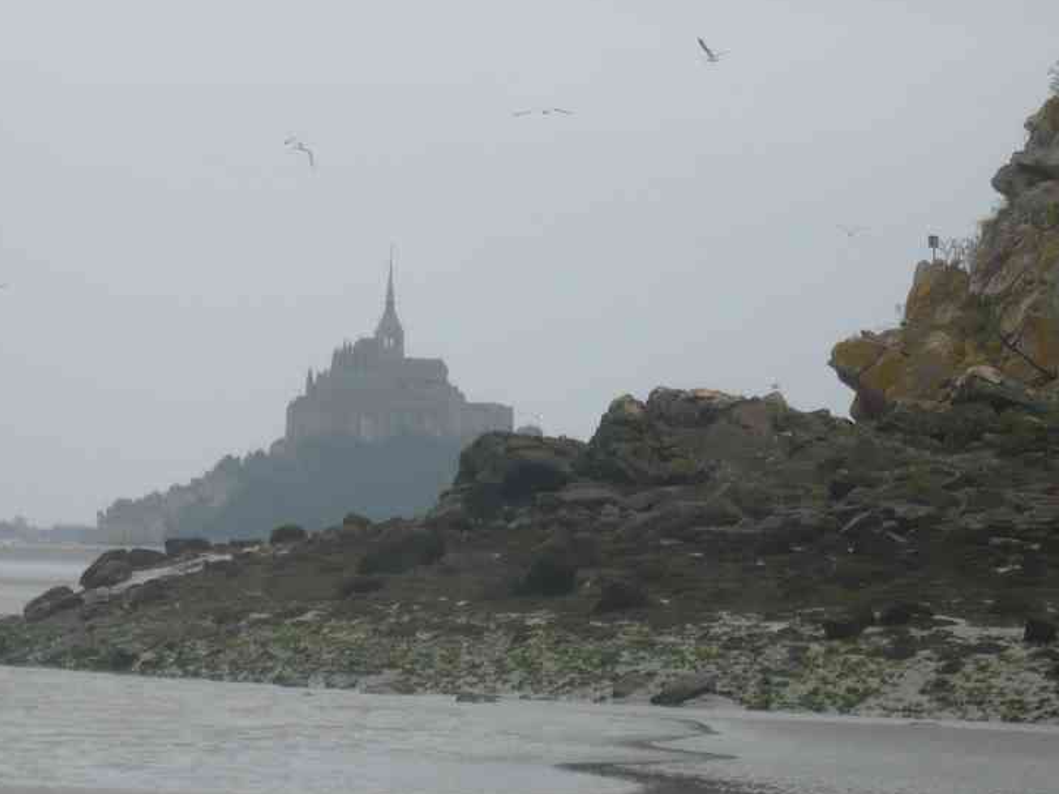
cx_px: 455
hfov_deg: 10.3
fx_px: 5872
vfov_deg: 7.7
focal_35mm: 192
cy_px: 455
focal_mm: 17
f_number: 4.9
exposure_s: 1/400
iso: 100
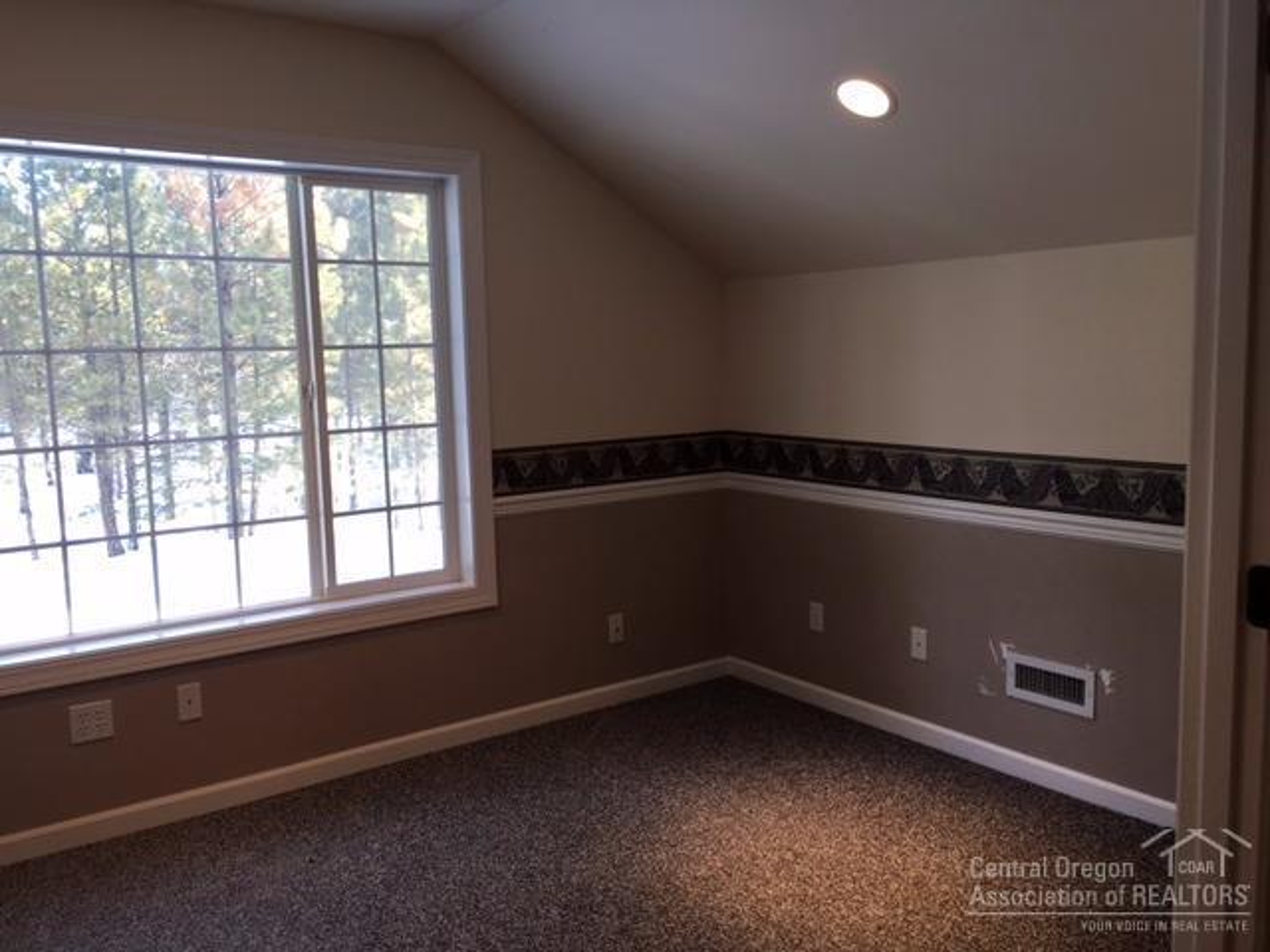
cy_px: 476
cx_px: 635
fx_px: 1064
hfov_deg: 61.7
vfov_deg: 48.2
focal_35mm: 29
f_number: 2.2
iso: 25
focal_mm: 4.15
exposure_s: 1/40
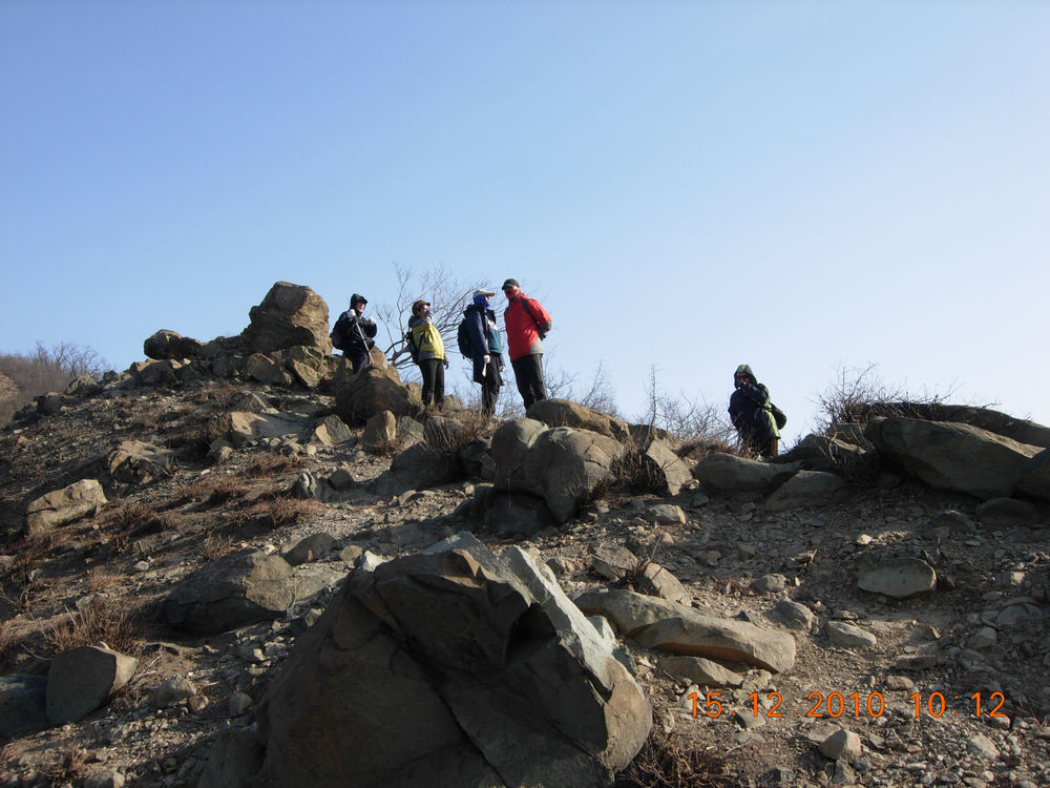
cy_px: 394
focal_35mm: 36
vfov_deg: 39.7
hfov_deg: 51.4
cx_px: 525
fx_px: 1092
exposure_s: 1/264
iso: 50
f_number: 5.4
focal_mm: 7.5
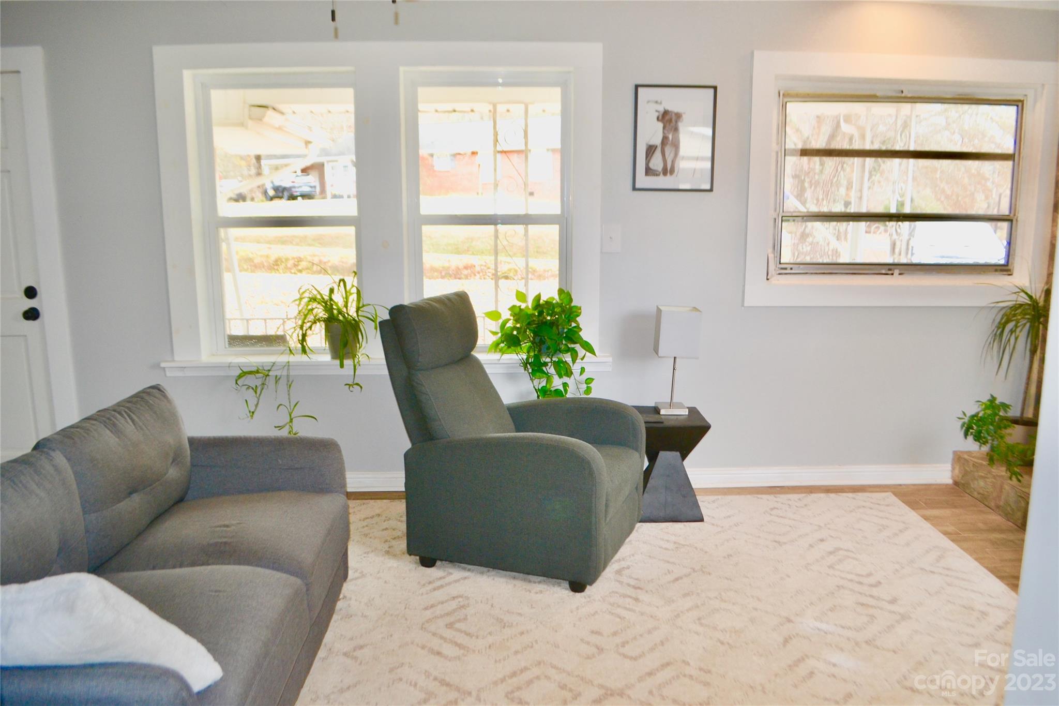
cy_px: 353
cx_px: 530
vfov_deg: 47.9
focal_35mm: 27
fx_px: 794
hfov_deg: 67.4
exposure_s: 1/100
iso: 400
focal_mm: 18
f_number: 4
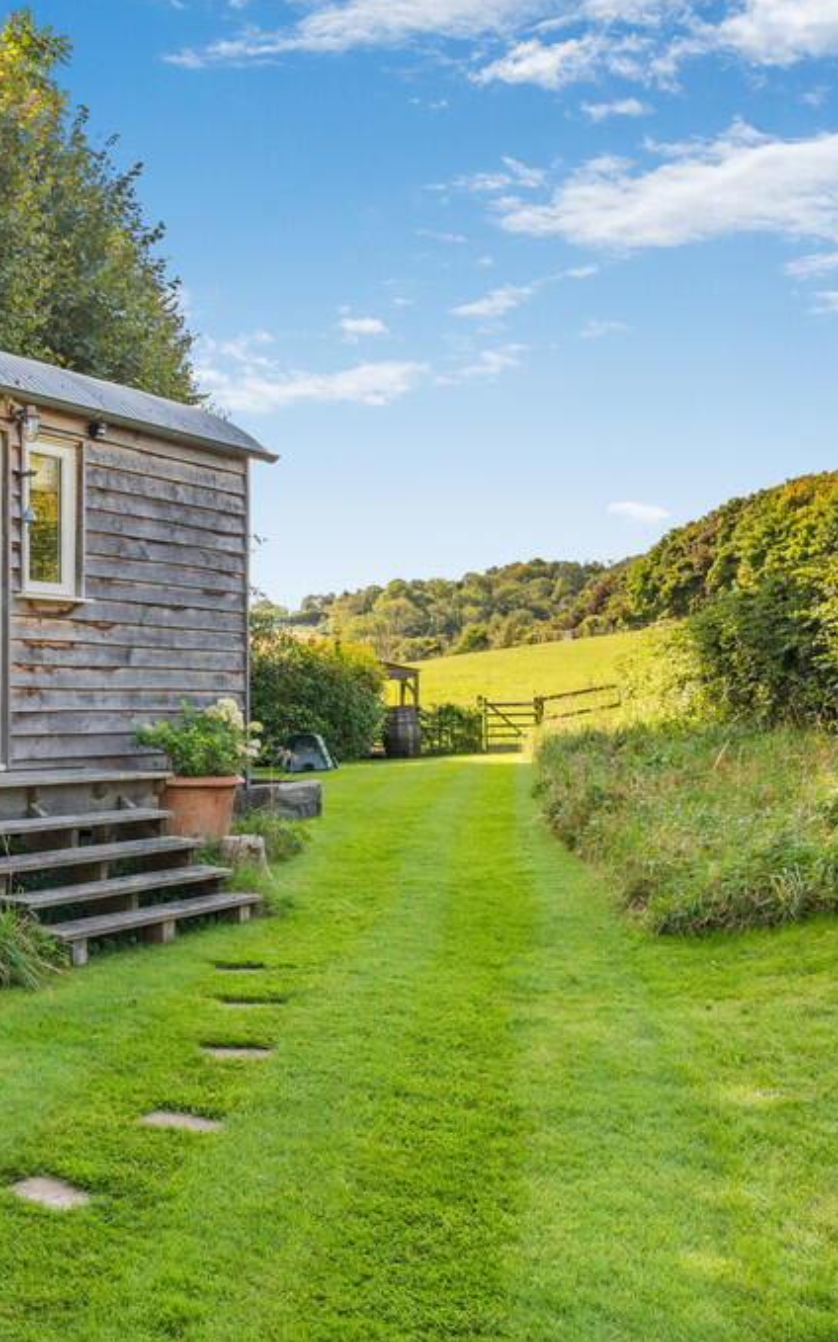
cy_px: 670
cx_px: 89
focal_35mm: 40
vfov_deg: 49.3
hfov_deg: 30.6
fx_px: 1463
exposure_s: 1/100
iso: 100
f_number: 11
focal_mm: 26
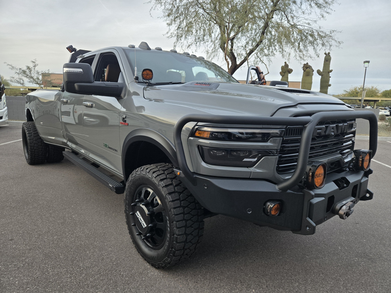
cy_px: 146
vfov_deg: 58.9
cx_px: 196
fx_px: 260
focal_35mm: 23
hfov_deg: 73.9
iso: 160
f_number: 1.8
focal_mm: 5.4
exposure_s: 1/508
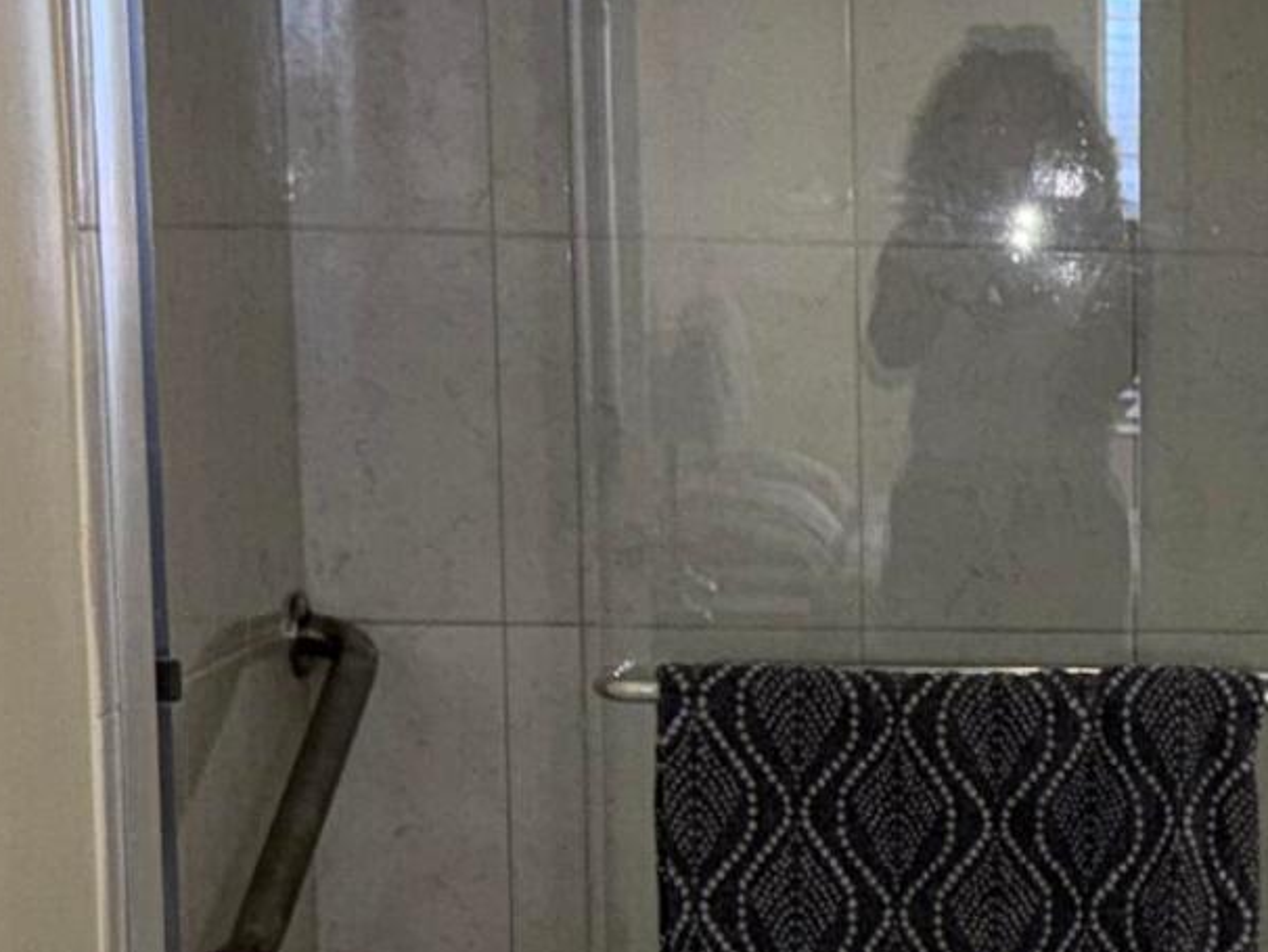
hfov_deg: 16.4
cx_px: 1578
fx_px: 4178
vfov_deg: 12.9
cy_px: 866
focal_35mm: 114
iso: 50
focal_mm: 6.76
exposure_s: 1/153
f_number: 1.78
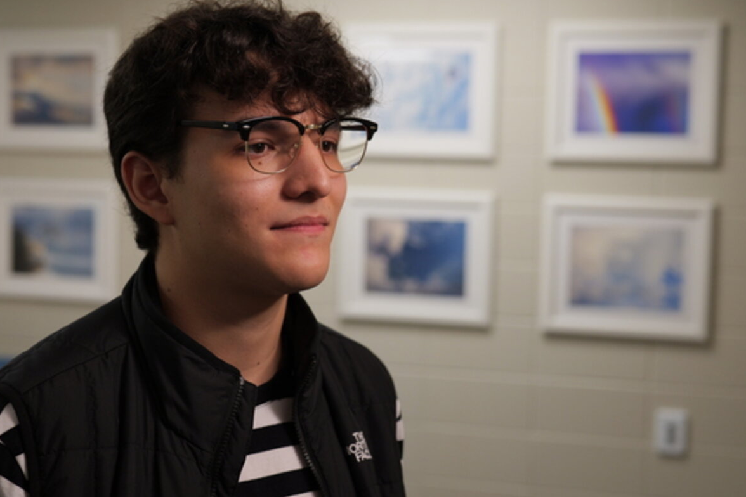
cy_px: 249
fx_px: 1057
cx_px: 374
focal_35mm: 51
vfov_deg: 26.5
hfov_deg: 38.9
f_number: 3.5
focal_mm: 50
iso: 800
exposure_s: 1/160
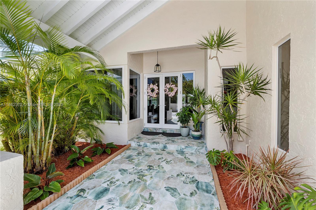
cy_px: 105
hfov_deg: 100.4
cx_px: 158
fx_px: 132
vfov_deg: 77.3
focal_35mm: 15
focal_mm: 10
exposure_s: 1/50
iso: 100
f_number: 11
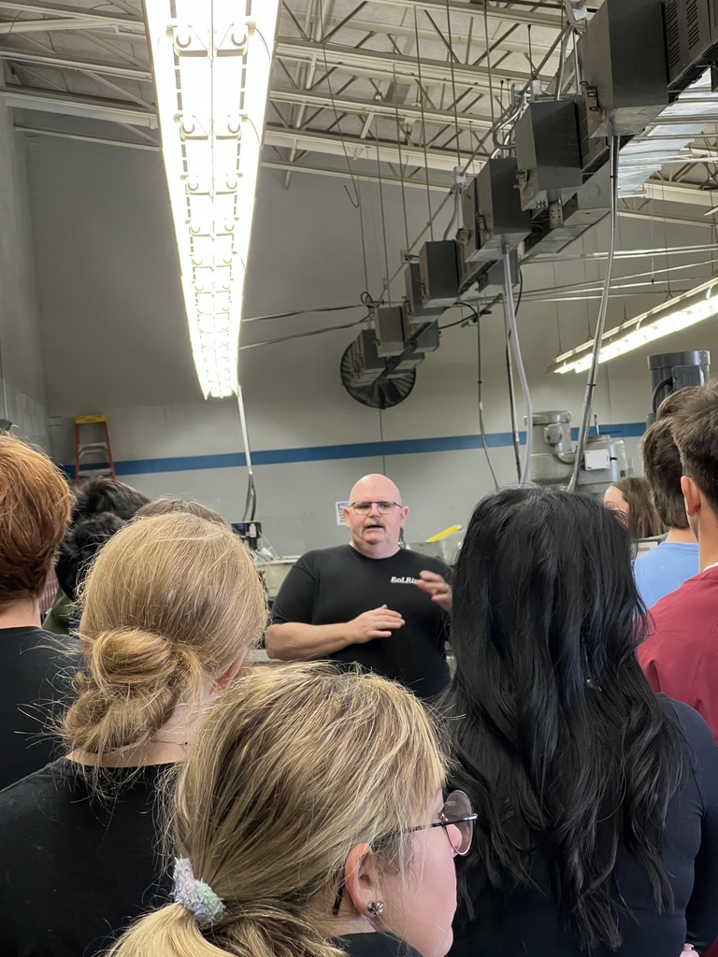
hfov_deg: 19.1
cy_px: 478
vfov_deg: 25.3
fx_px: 2129
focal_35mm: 77
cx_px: 359
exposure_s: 1/52
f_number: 2.8
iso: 400
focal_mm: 9
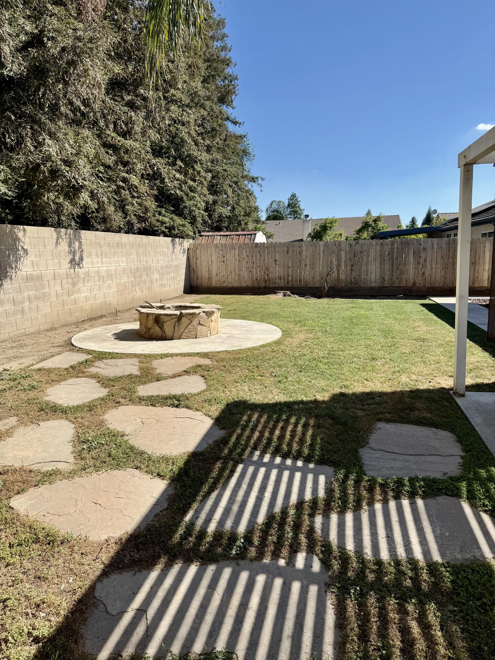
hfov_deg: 56.8
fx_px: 458
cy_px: 330
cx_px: 248
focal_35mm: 24
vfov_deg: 71.6
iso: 80
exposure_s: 1/4405
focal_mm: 6.76
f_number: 1.78
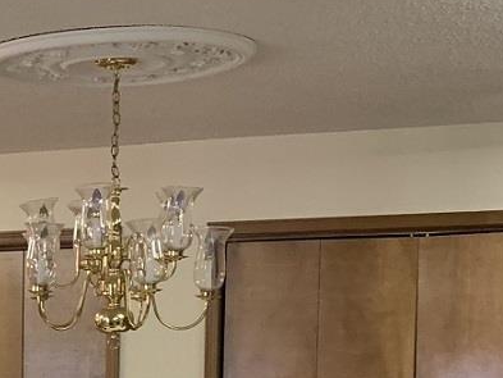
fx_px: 1570
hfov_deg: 16.9
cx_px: -184
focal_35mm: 108
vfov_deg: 13.2
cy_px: 500
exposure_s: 1/60
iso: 200
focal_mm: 4.25
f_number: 1.8
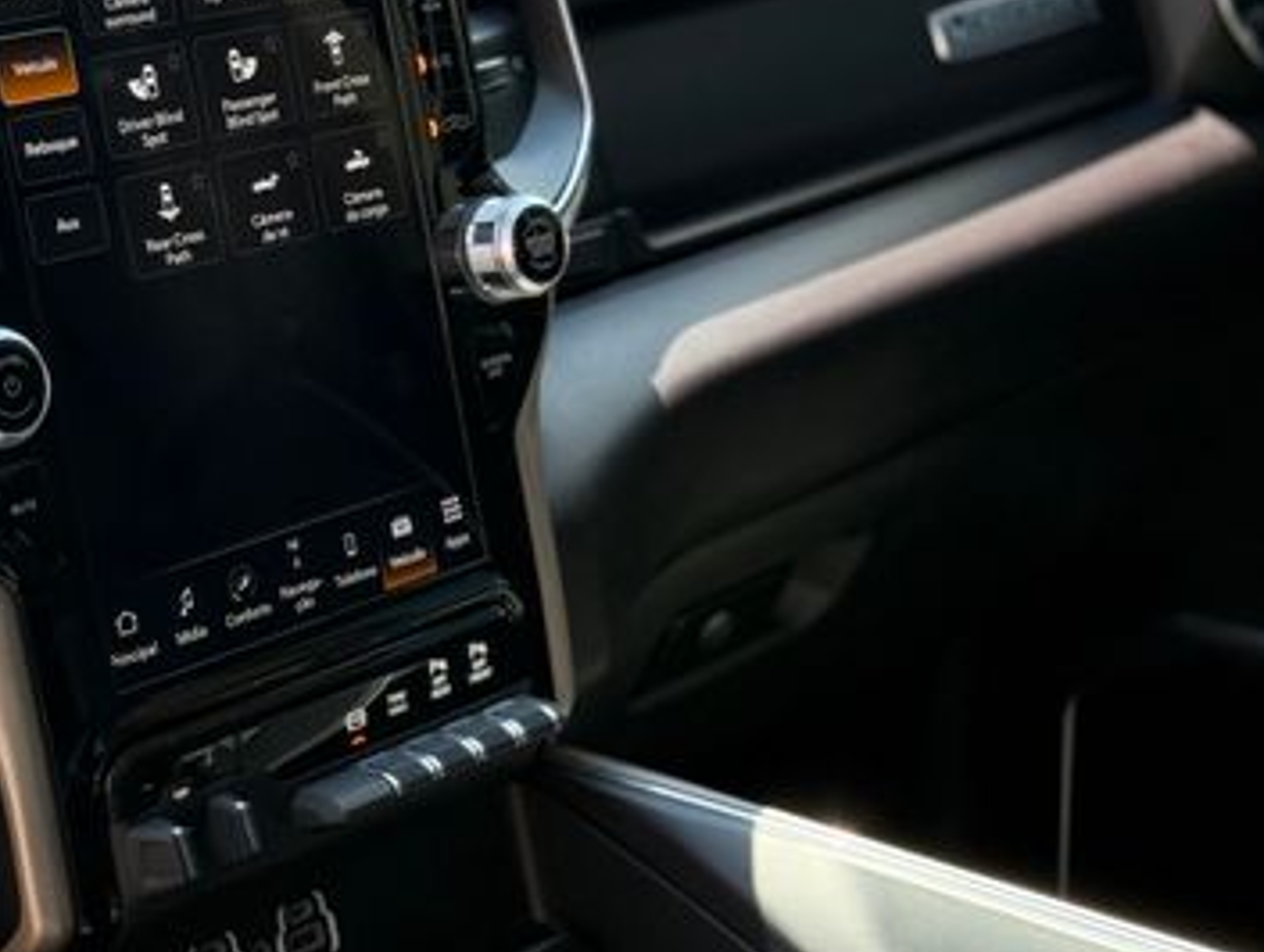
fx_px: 2341
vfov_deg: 23.0
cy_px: 497
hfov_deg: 30.0
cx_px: 437
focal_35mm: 64
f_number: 1.78
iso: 160
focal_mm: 6.76
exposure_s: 1/210
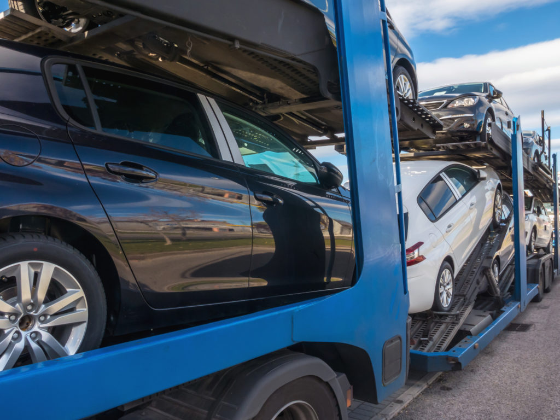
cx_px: 280
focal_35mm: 28
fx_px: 453
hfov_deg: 63.4
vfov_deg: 49.7
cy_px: 210
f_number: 7.1
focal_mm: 6
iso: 80
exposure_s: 1/100
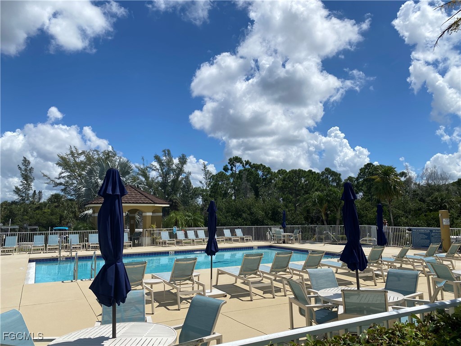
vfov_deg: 53.1
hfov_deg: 67.3
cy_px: 173
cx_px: 230
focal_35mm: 26
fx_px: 346
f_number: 1.8
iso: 32
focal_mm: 4.25
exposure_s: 1/6061
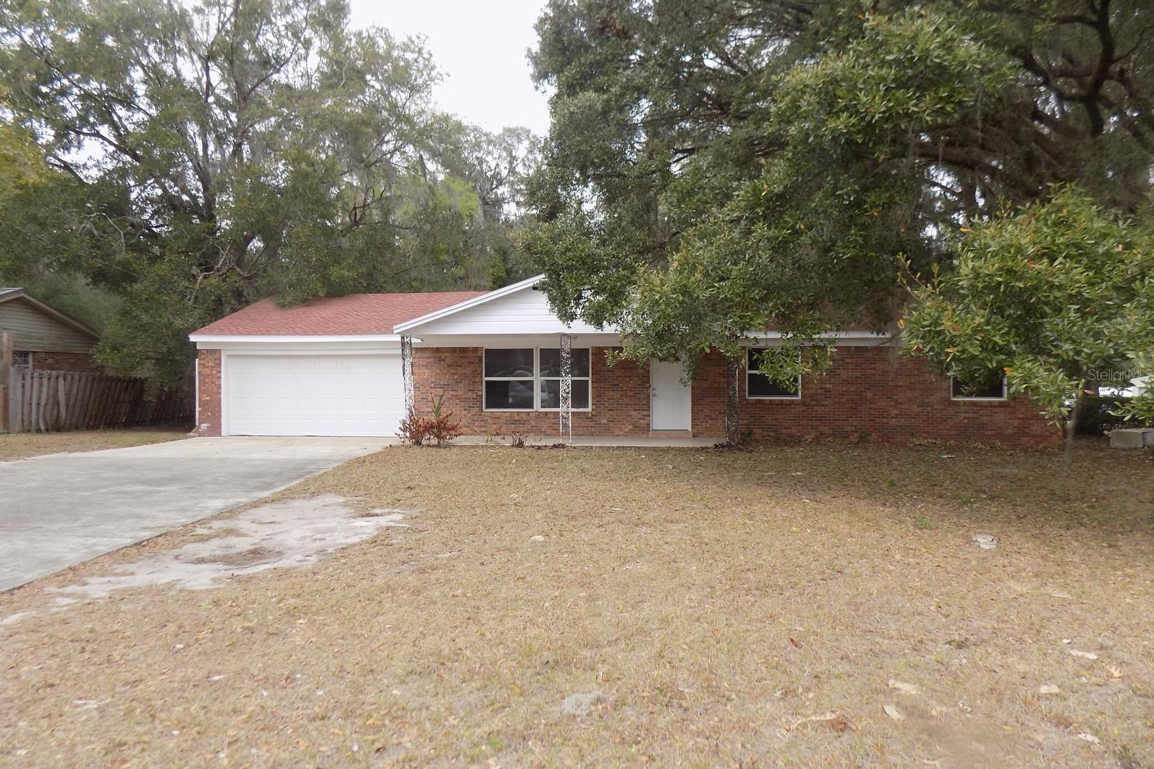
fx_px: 769
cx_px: 577
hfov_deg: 73.7
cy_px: 374
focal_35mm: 24
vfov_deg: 53.1
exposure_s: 1/160
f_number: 3.1
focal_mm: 4
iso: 80
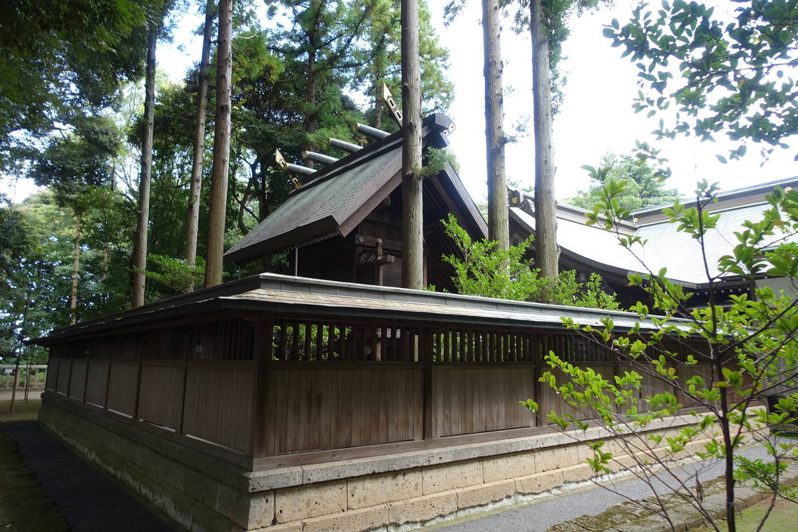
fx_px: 532
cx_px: 399
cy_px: 266
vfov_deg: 53.1
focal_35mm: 24
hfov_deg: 73.7
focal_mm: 8.8
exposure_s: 1/100
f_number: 2.8
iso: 125
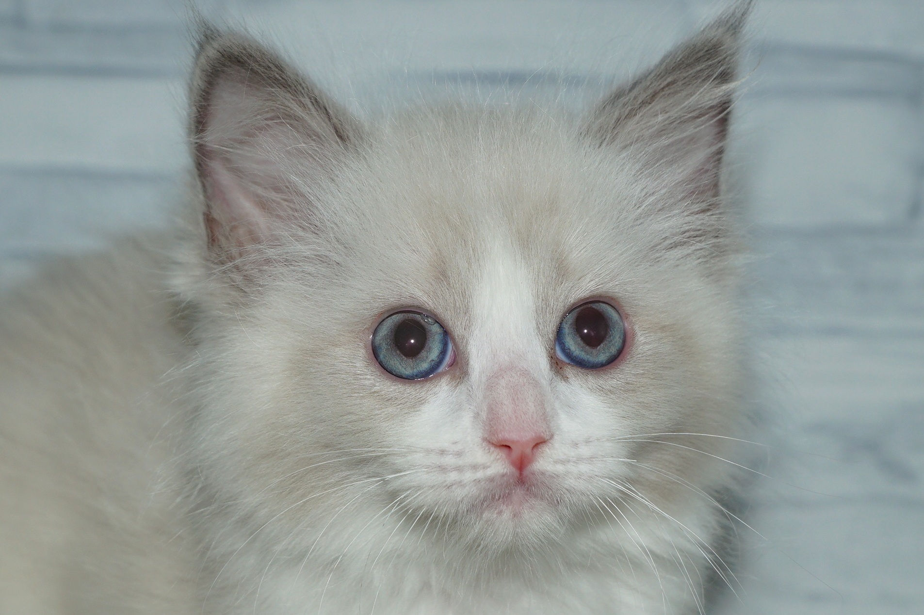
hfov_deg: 27.0
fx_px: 1924
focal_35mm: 75
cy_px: 308
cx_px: 462
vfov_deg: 18.2
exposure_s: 1/160
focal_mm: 50
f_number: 5.6
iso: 100
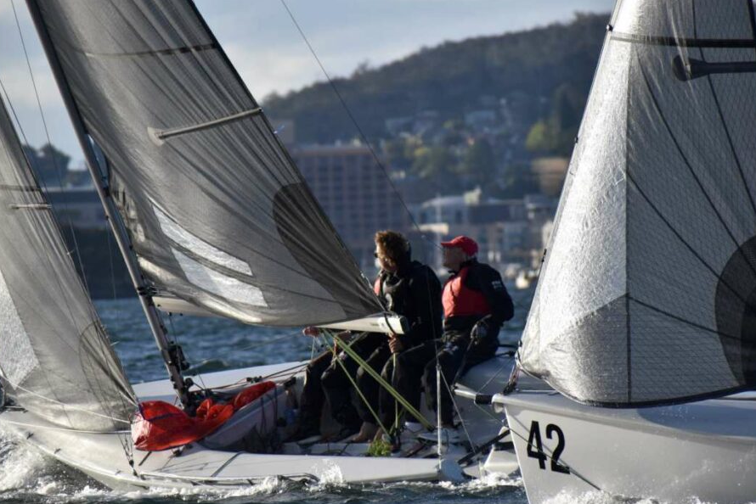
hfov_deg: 5.0
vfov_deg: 3.3
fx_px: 8696
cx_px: 400
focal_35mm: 414
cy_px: 274
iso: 400
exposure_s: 1/1600
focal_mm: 240
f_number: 7.1
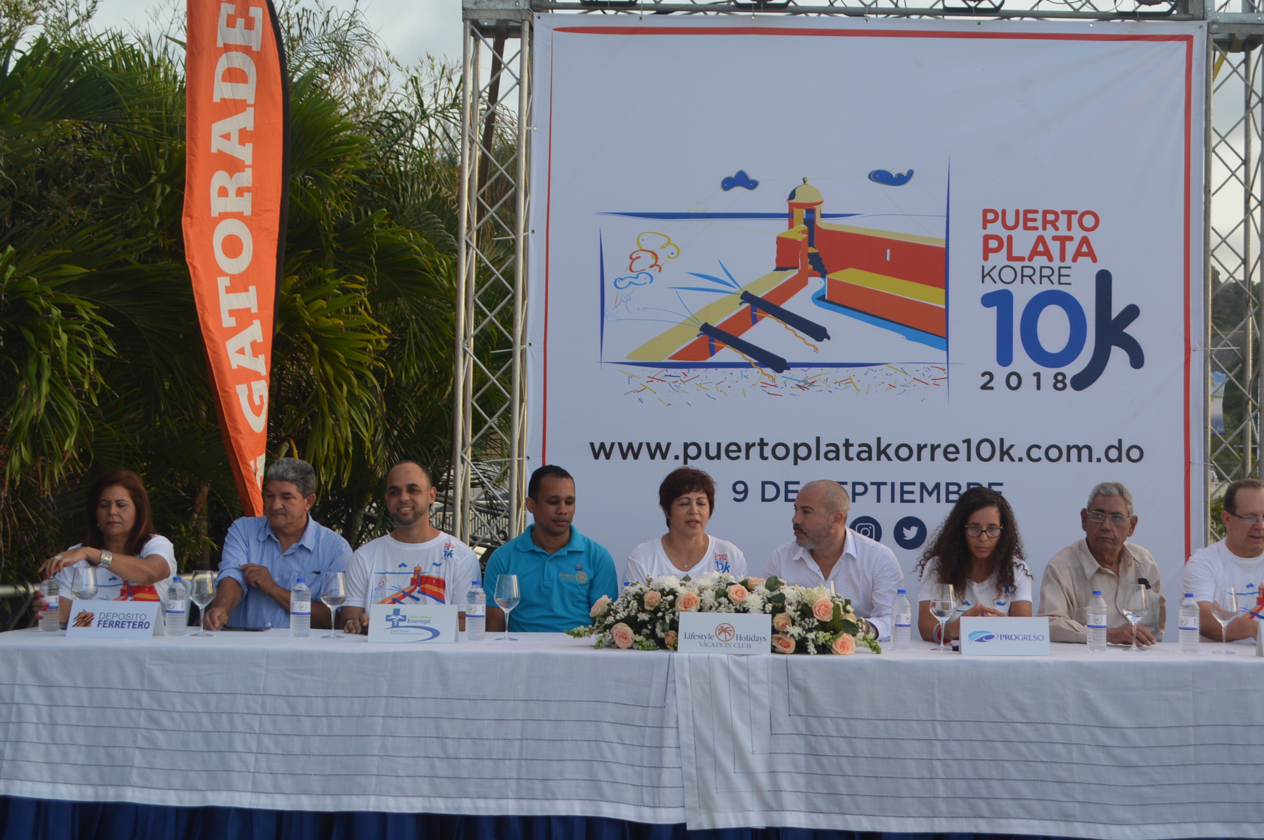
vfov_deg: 27.5
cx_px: 738
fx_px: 1719
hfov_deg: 40.2
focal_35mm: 49
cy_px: 394
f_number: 5.6
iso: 180
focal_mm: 26
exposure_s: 1/125
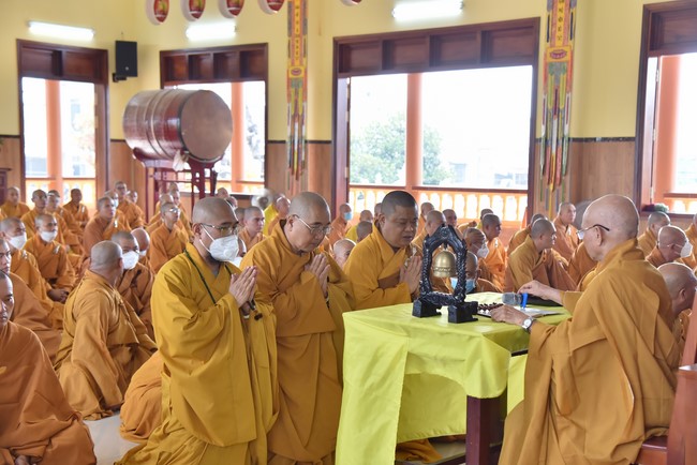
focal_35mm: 55
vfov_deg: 24.6
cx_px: 348
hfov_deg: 36.2
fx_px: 1065
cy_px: 232
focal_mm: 55
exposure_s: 1/125
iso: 800
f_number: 5
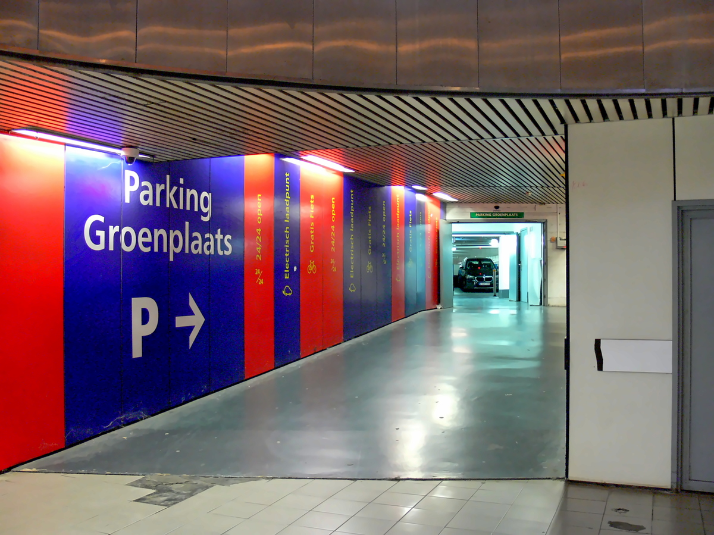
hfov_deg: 52.6
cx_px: 357
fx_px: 722
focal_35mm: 35
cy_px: 268
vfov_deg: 40.7
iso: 200
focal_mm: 7.4
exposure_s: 1/5
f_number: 2.8
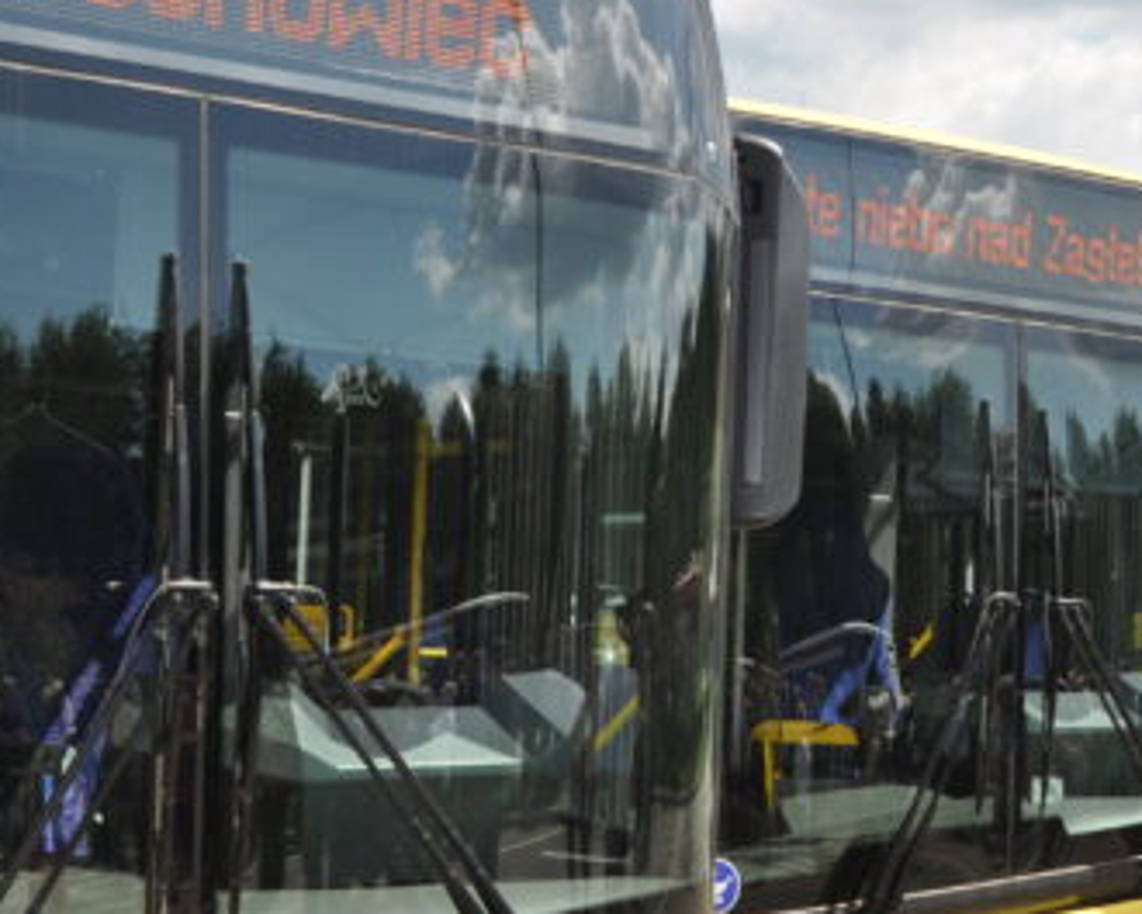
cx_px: 664
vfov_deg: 15.5
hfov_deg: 19.3
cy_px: 533
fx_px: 3348
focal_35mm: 99
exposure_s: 1/200
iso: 200
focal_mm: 31
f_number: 10
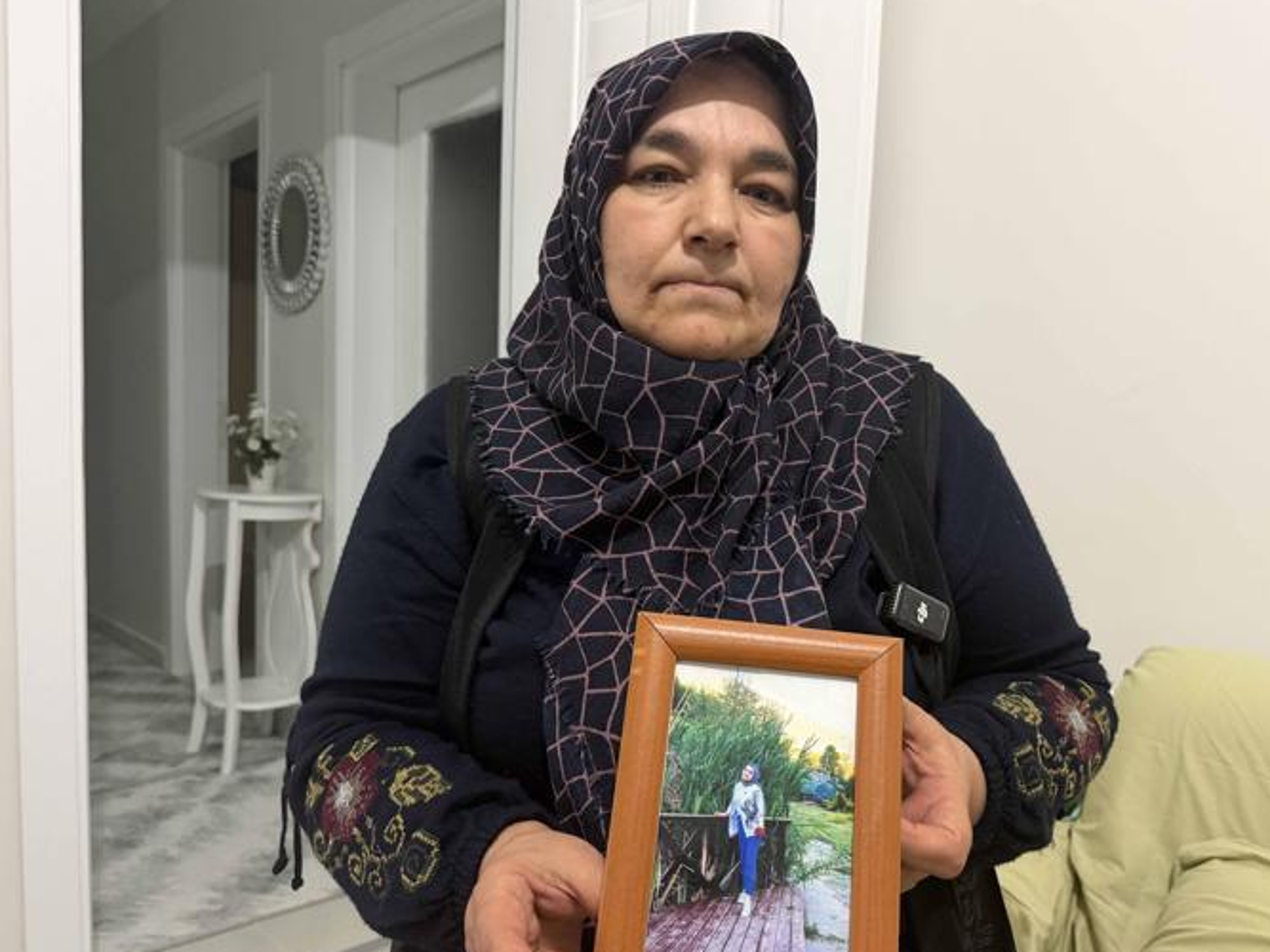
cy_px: 526
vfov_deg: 51.2
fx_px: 990
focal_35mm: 27
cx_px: 697
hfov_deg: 65.2
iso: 500
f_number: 1.78
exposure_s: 1/50
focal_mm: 6.76
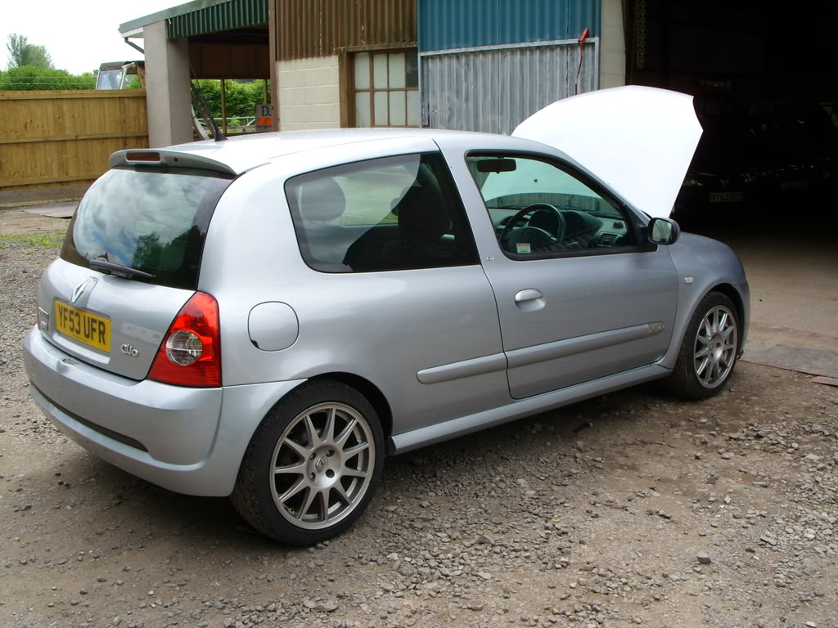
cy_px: 314
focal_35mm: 38
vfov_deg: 37.7
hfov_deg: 49.0
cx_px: 419
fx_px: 920
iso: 50
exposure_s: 1/184
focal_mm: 7.8
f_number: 5.7
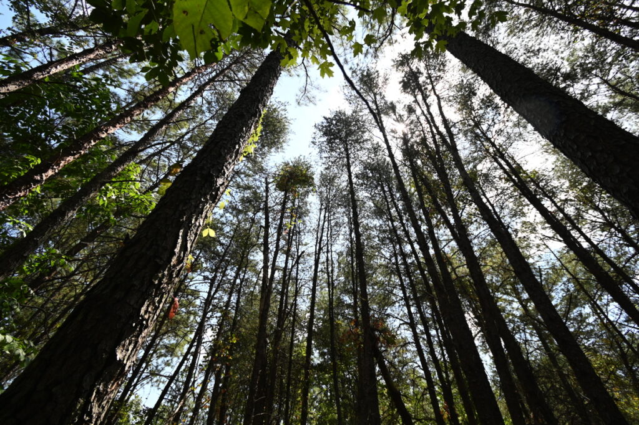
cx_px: 320
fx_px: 266
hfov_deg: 100.4
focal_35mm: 15
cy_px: 212
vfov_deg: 77.3
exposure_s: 1/250
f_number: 5.6
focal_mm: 10
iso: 100
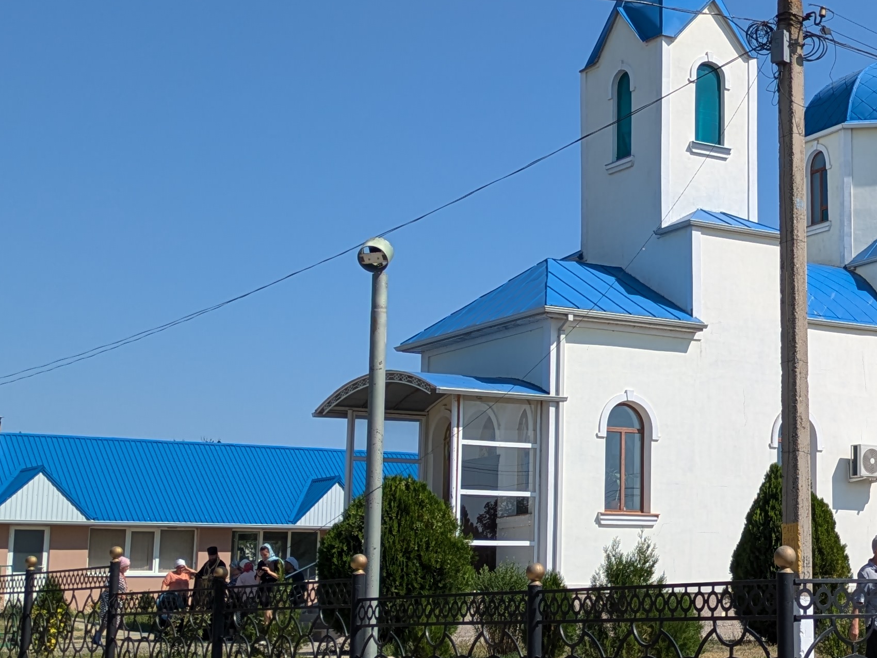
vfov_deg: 21.6
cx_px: 817
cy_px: 311
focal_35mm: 68
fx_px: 1723
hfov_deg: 27.4
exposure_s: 1/3378
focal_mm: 5.43
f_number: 1.89
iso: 45
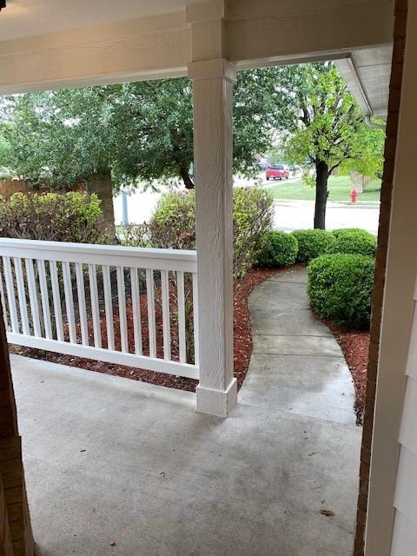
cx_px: 208
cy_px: 278
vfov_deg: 67.3
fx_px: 418
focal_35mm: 26
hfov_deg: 53.1
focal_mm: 4.25
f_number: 1.8
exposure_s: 1/120
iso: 50
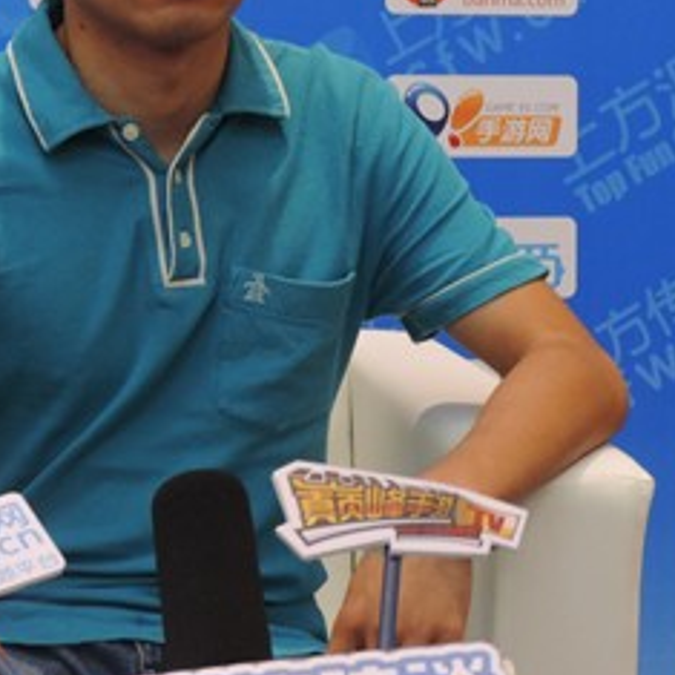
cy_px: 66
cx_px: 207
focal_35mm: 106
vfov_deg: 16.2
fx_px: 2339
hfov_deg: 16.4
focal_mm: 8.3
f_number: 3.5
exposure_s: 1/13
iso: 500
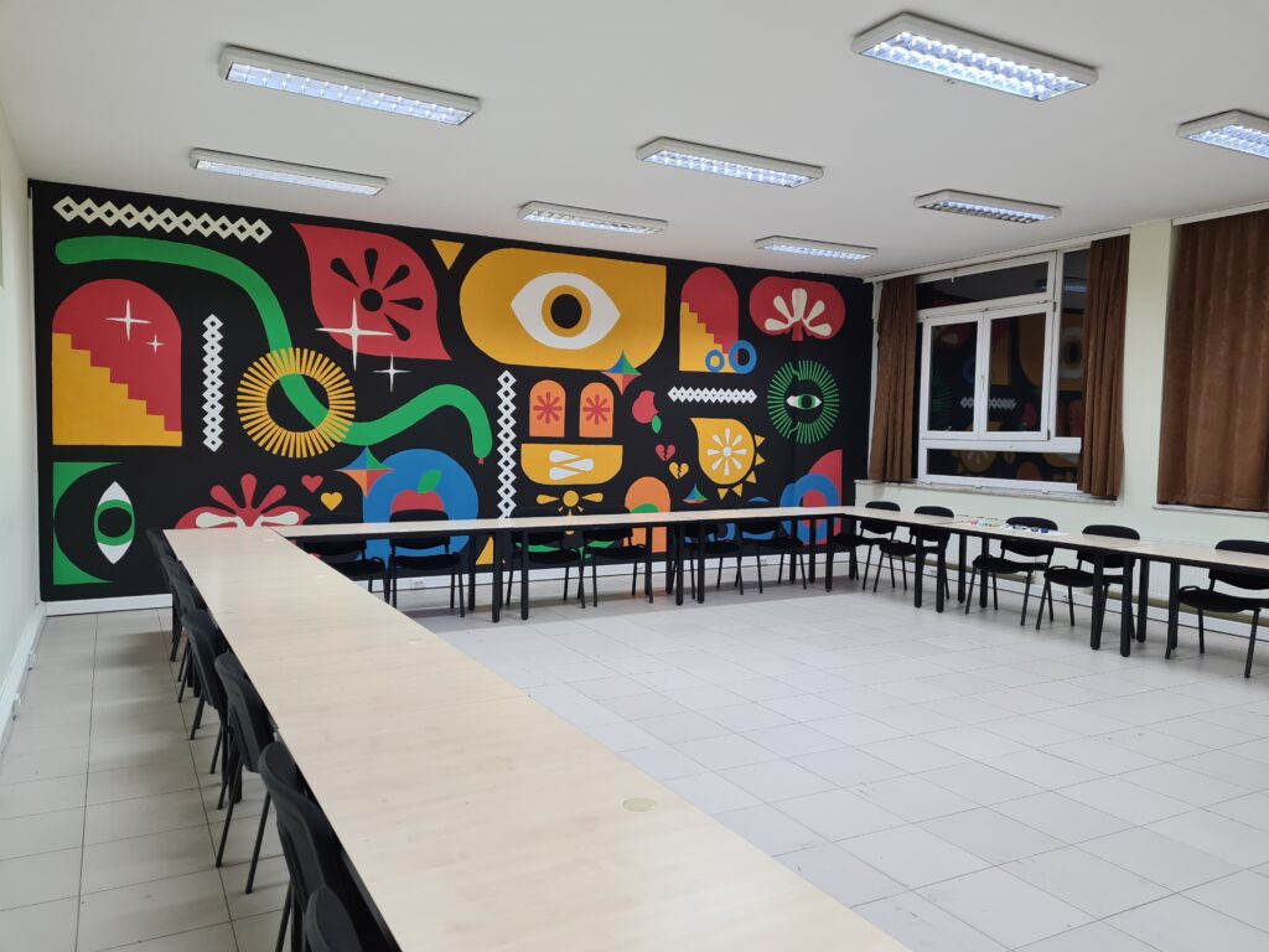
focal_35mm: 26
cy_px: 476
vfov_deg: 53.1
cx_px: 634
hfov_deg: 67.3
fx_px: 953
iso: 200
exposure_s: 1/50
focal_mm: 5.4
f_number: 1.8
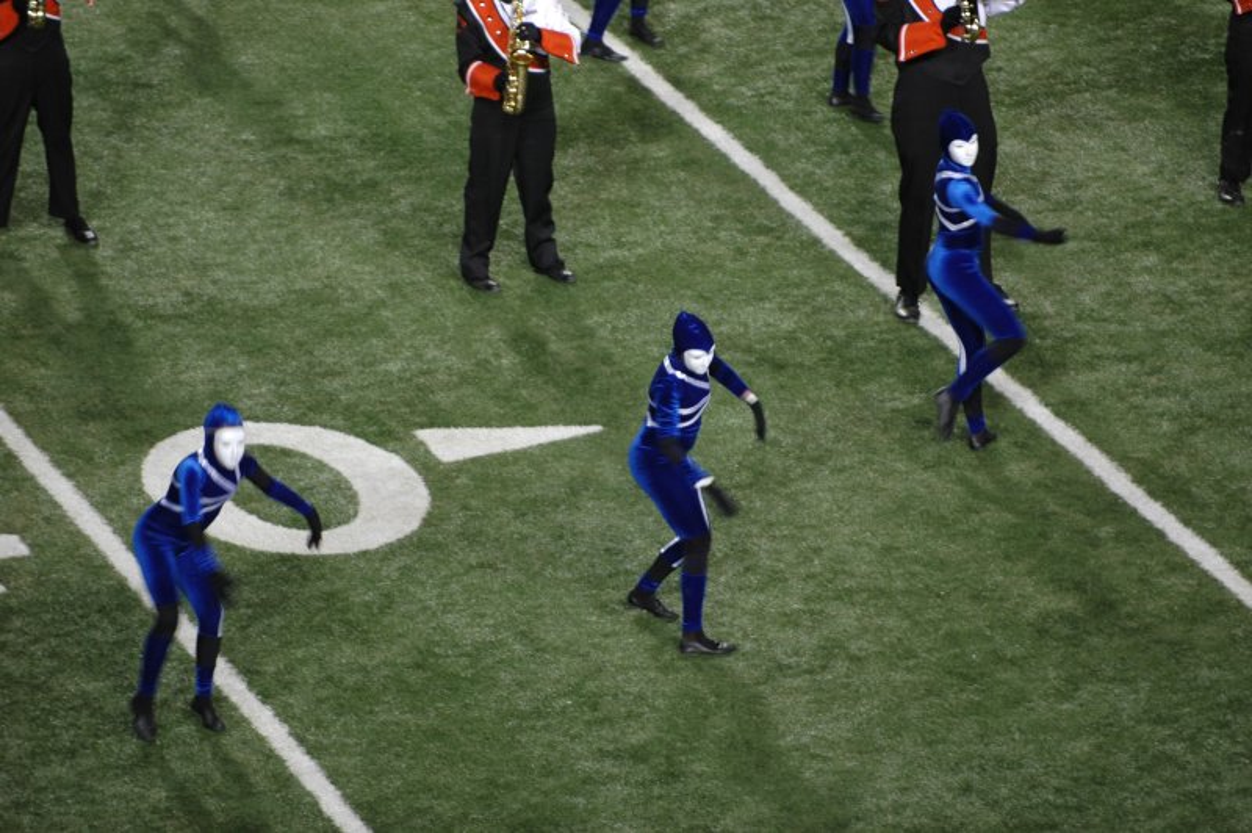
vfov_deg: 4.6
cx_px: 626
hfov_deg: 6.9
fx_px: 10424
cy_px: 416
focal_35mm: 300
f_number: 2.8
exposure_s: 1/60
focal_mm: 200
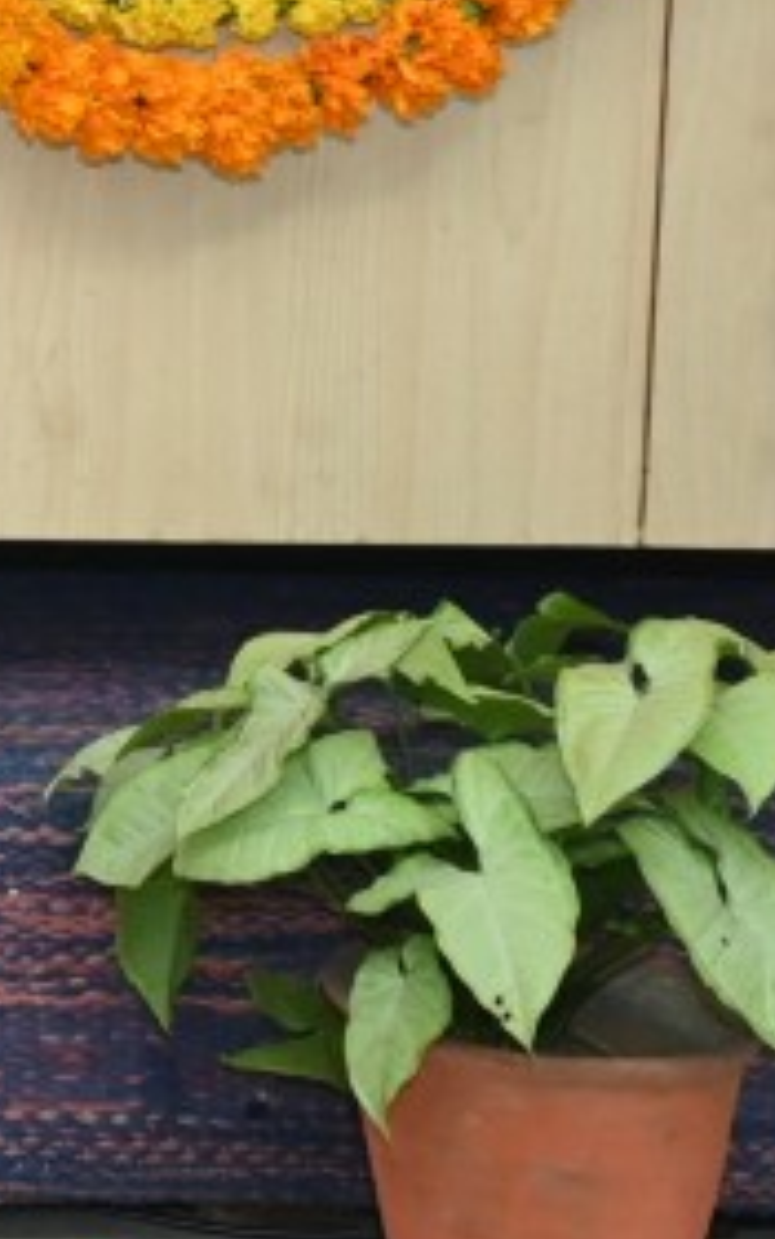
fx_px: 6284
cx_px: -2000
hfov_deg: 6.2
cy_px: -996
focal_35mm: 186
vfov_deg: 10.6
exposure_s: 1/125
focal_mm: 31.5
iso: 2000
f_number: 5
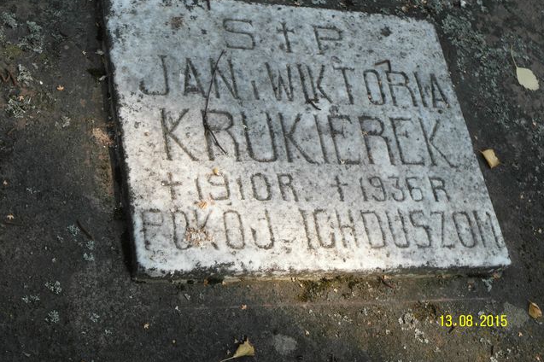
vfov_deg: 19.7
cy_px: 159
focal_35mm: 69
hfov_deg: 29.3
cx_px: 272
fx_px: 1042
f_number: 4.8
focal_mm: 14.1
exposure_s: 1/180
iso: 80
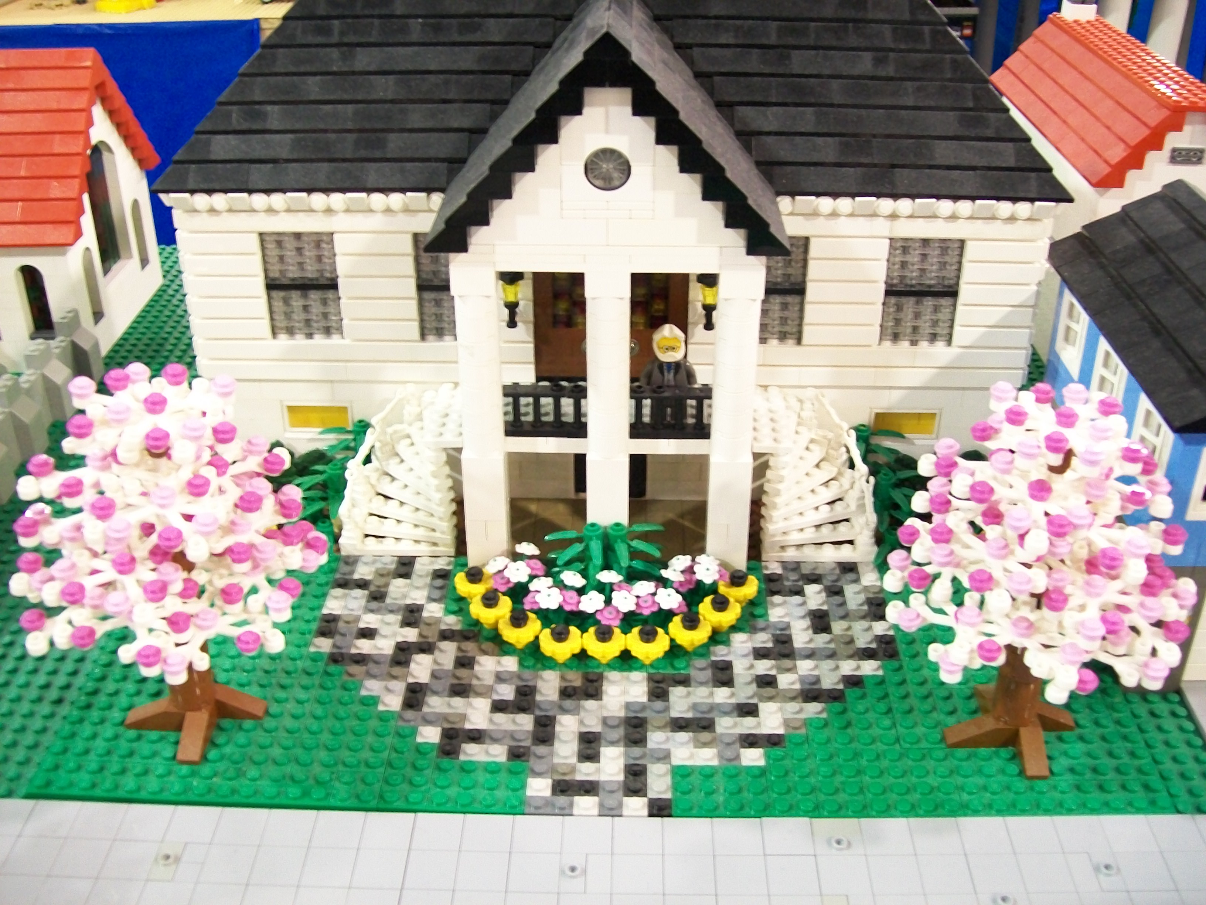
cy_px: 452
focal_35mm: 36
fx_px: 1254
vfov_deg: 39.7
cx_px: 603
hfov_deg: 51.4
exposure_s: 1/6
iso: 160
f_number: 2.7
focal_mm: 6
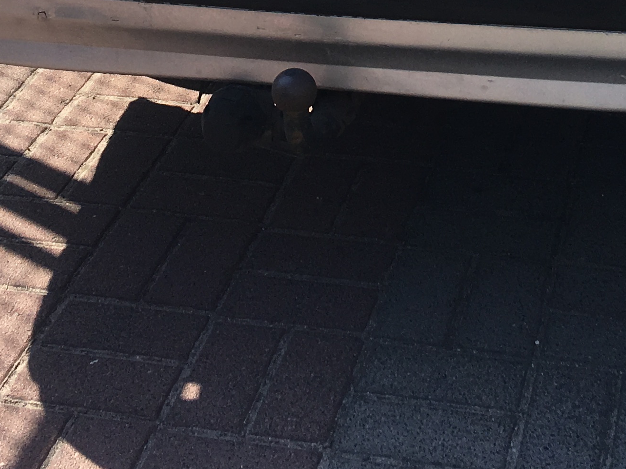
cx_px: 416
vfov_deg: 15.4
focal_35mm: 89
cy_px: -229
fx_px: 1609
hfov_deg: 21.9
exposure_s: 1/836
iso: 25
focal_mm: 4.15
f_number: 2.2
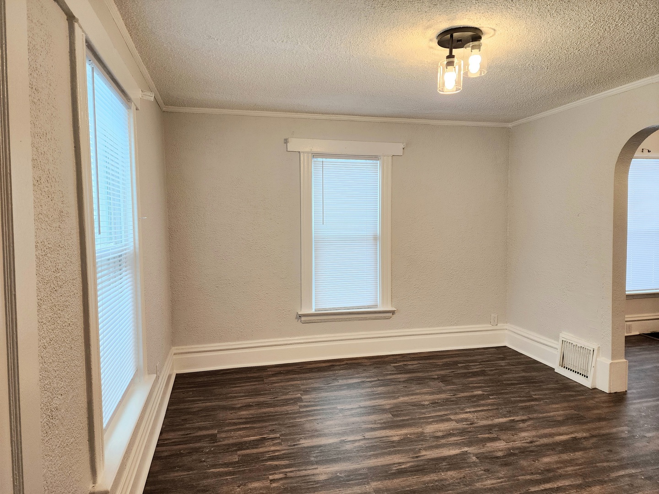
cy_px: 247
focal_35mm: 23
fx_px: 438
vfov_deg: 58.9
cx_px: 330
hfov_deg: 73.9
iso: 200
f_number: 1.8
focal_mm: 6.4
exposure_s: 1/120
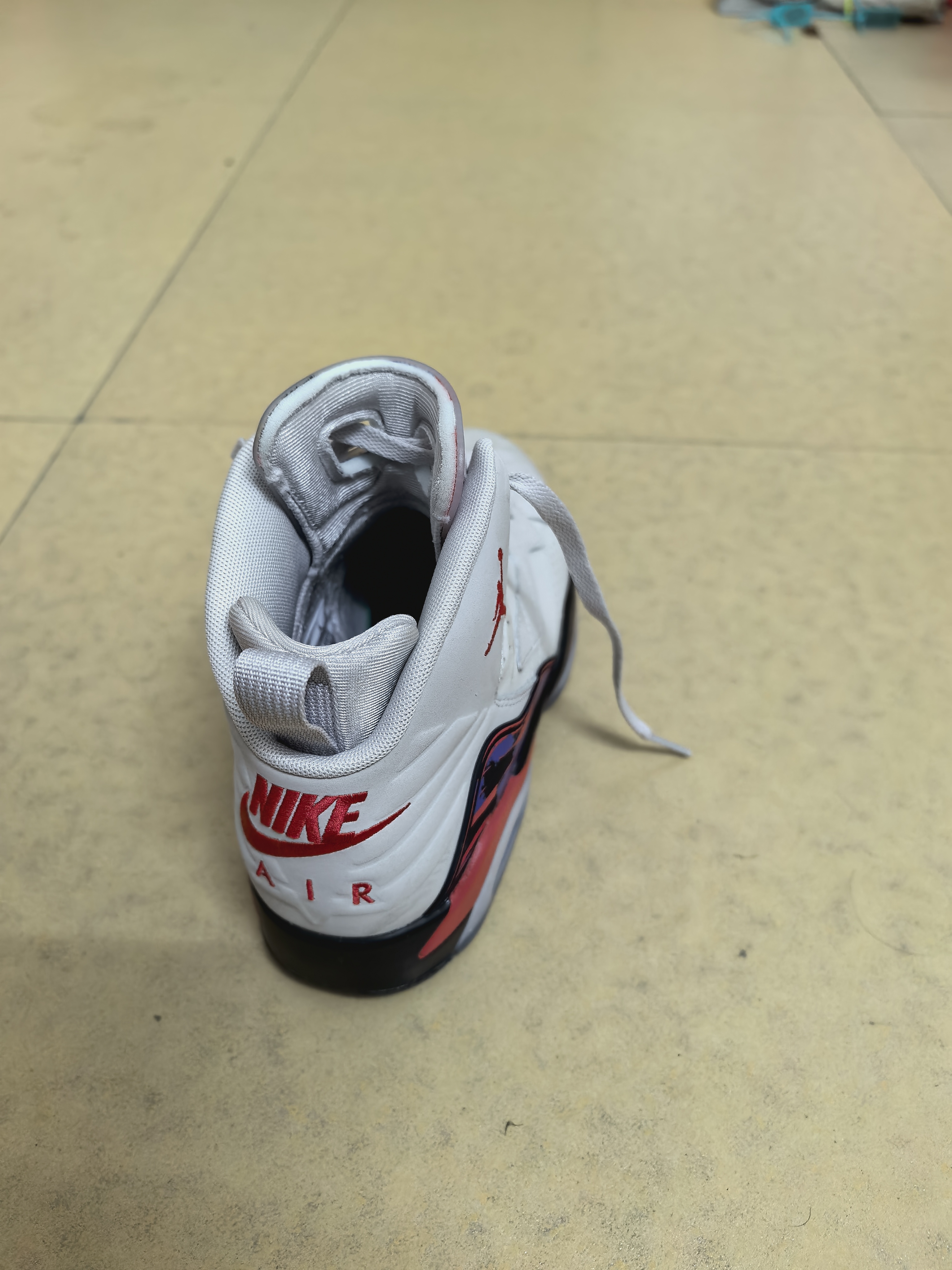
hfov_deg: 56.8
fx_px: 880
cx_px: 476
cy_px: 635
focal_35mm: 24
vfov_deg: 71.6
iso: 320
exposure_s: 1/33.3
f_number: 2
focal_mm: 8.5
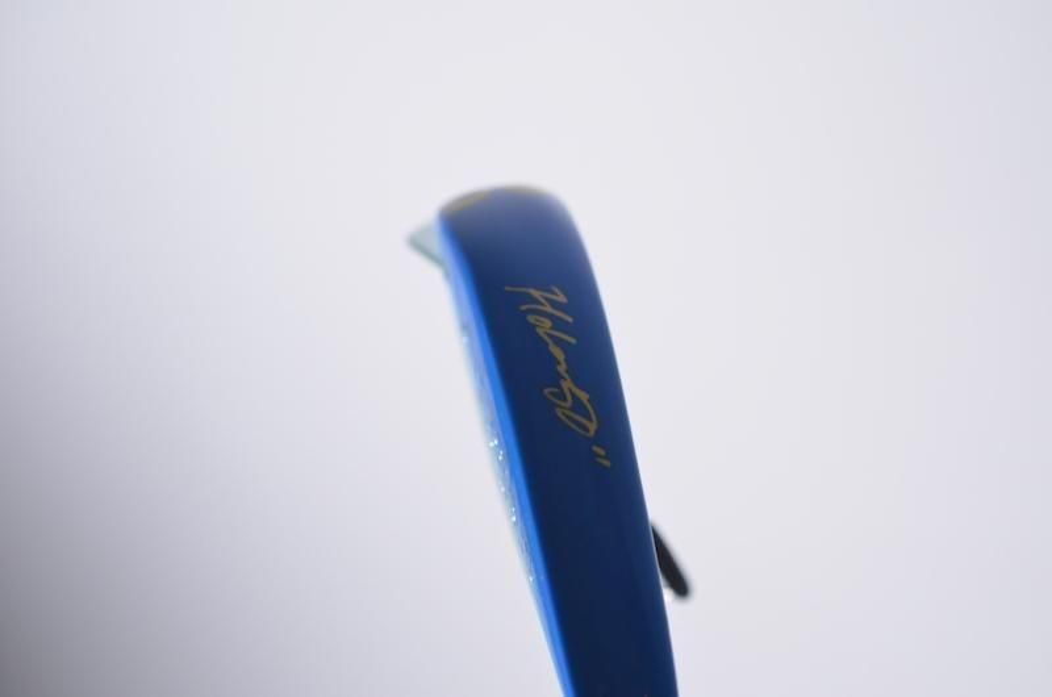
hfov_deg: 33.5
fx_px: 1750
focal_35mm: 60
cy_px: 348
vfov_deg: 22.5
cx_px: 526
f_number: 5
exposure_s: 1/100
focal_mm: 40
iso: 800
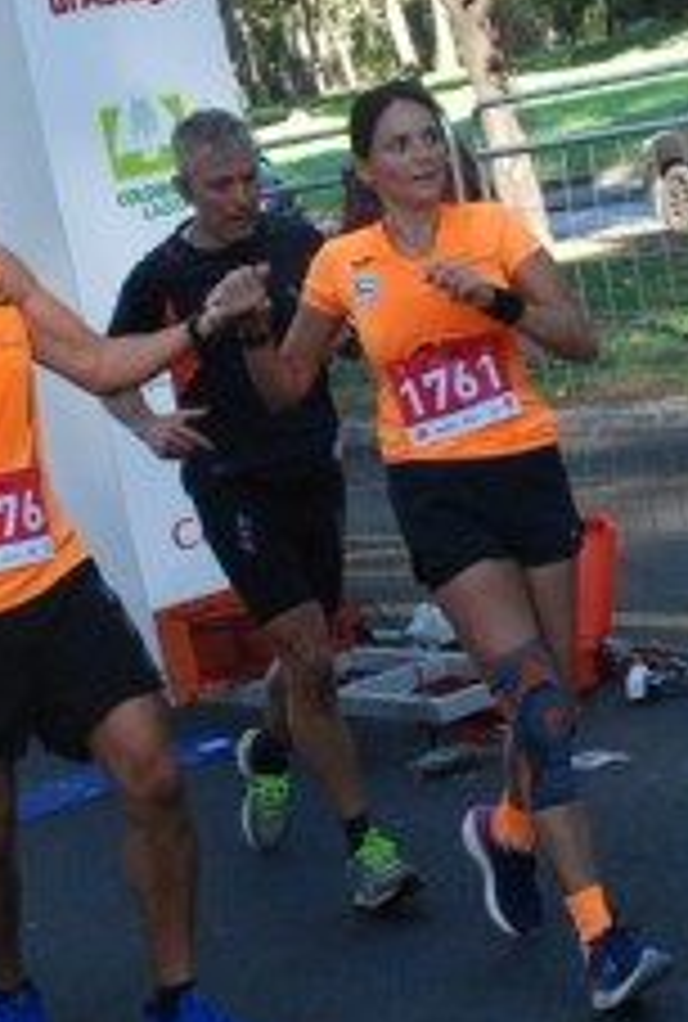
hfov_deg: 13.4
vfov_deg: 19.7
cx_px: 456
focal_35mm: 103
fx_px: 2930
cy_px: 401
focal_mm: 26
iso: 1000
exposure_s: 1/640
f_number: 4
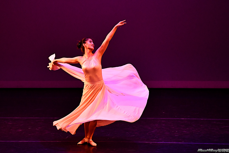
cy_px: 77
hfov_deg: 10.2
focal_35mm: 201
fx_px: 1278
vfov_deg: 6.8
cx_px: 115
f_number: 5
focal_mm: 200
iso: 5000
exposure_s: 1/500
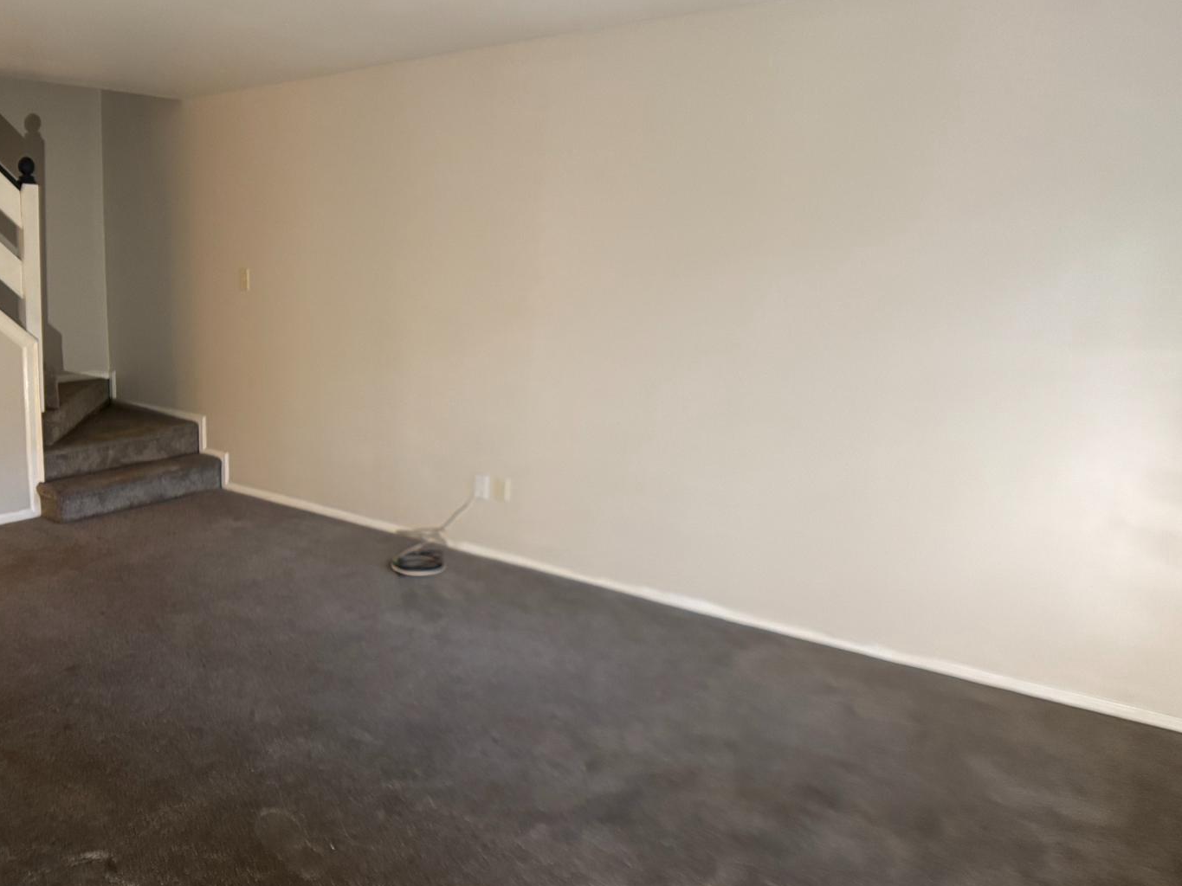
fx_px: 1332
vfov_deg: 36.8
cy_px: 427
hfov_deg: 47.3
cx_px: 421
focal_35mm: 39
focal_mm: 5.96
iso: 400
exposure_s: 1/60
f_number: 1.6
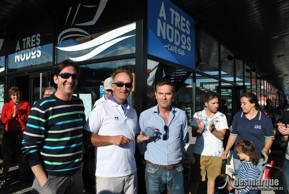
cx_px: 144
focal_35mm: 27
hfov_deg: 67.3
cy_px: 97
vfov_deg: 48.1
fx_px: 217
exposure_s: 1/320
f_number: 9
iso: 100
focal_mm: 18
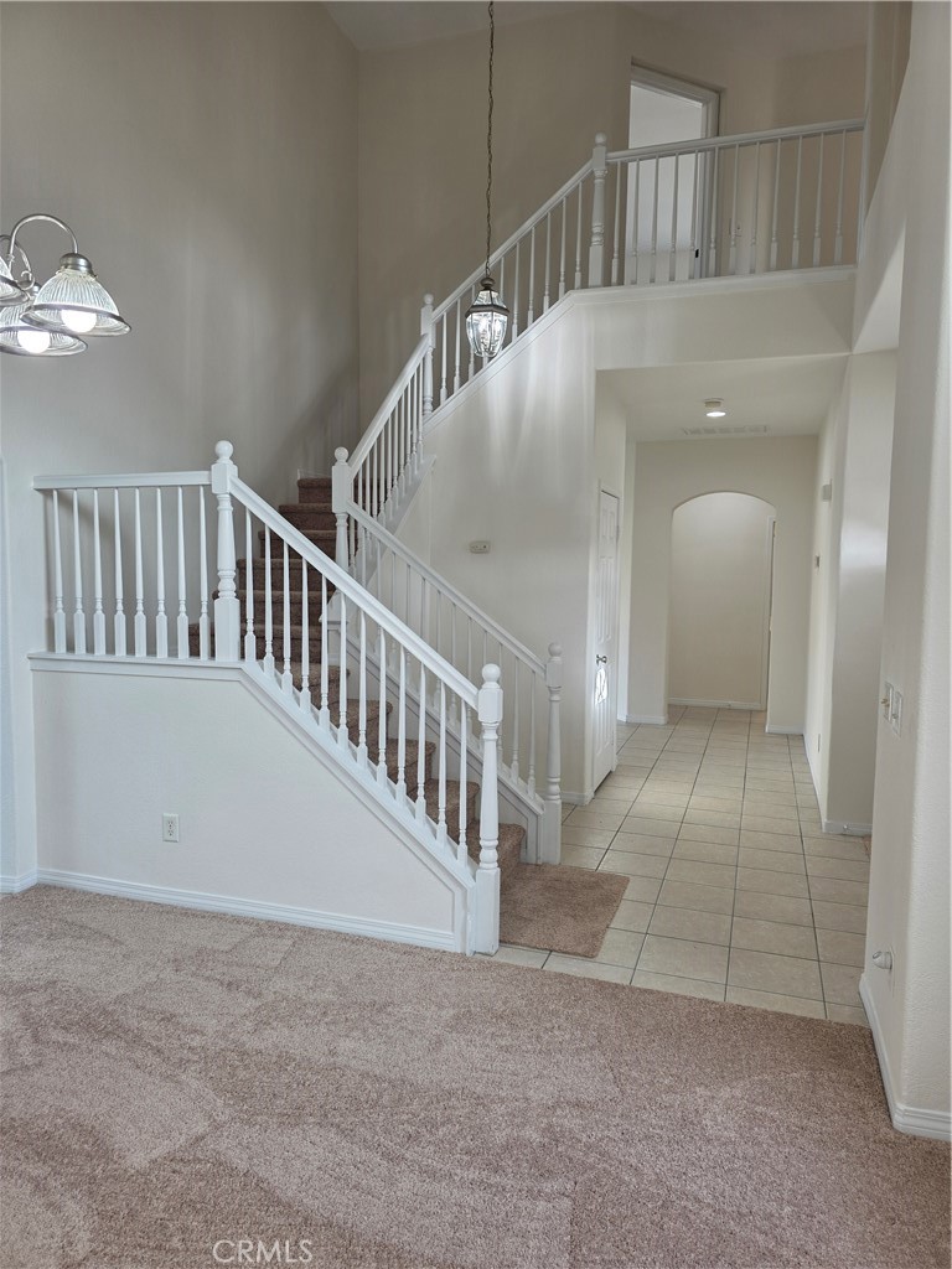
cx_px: 476
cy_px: 634
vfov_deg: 73.9
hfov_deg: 58.9
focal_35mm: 23
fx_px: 843
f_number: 1.7
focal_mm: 6.3
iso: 80
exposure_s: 1/120
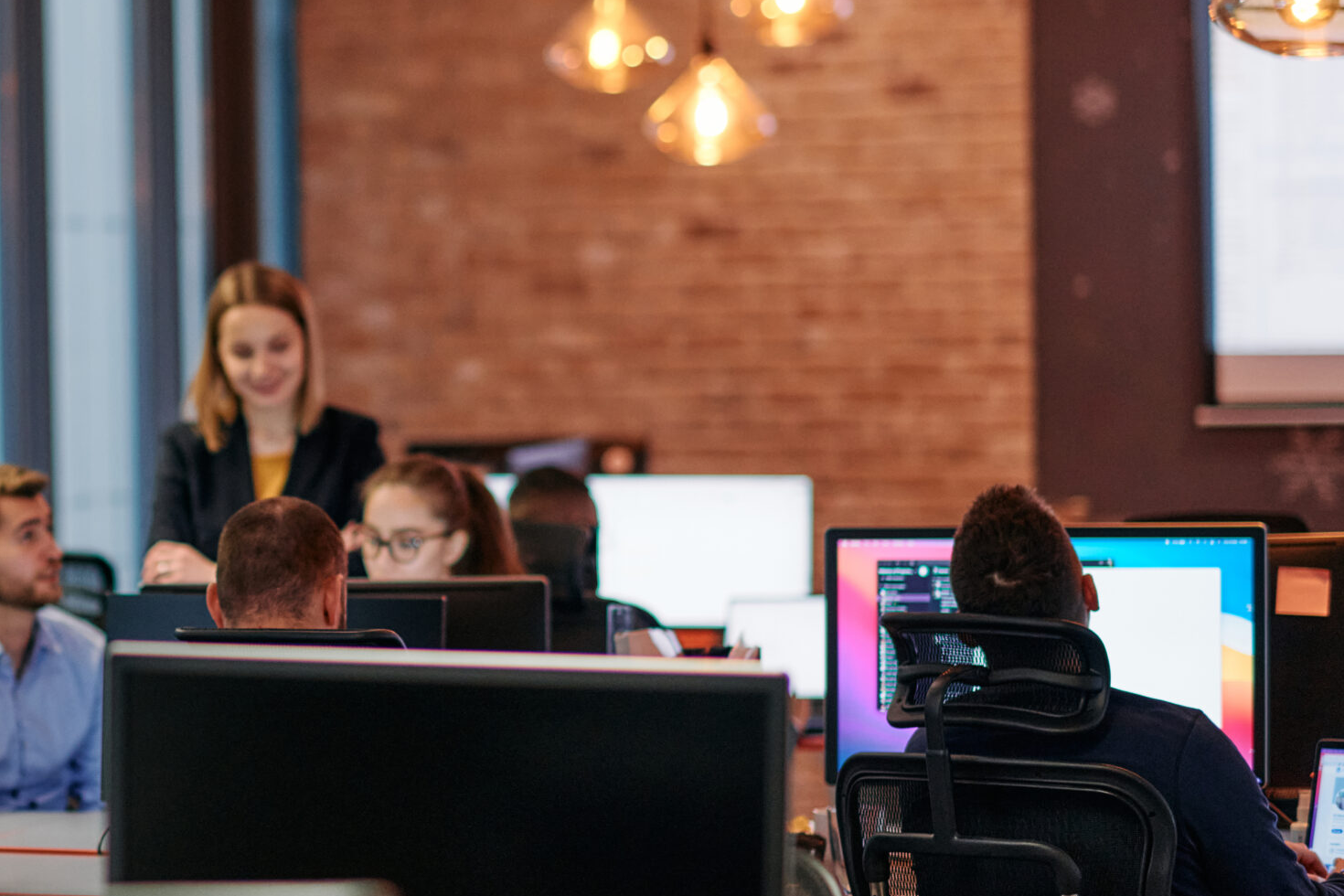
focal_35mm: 148
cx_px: 175
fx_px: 5525
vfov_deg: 9.3
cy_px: 395
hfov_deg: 13.8
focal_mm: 85
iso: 800
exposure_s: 1/320
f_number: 2
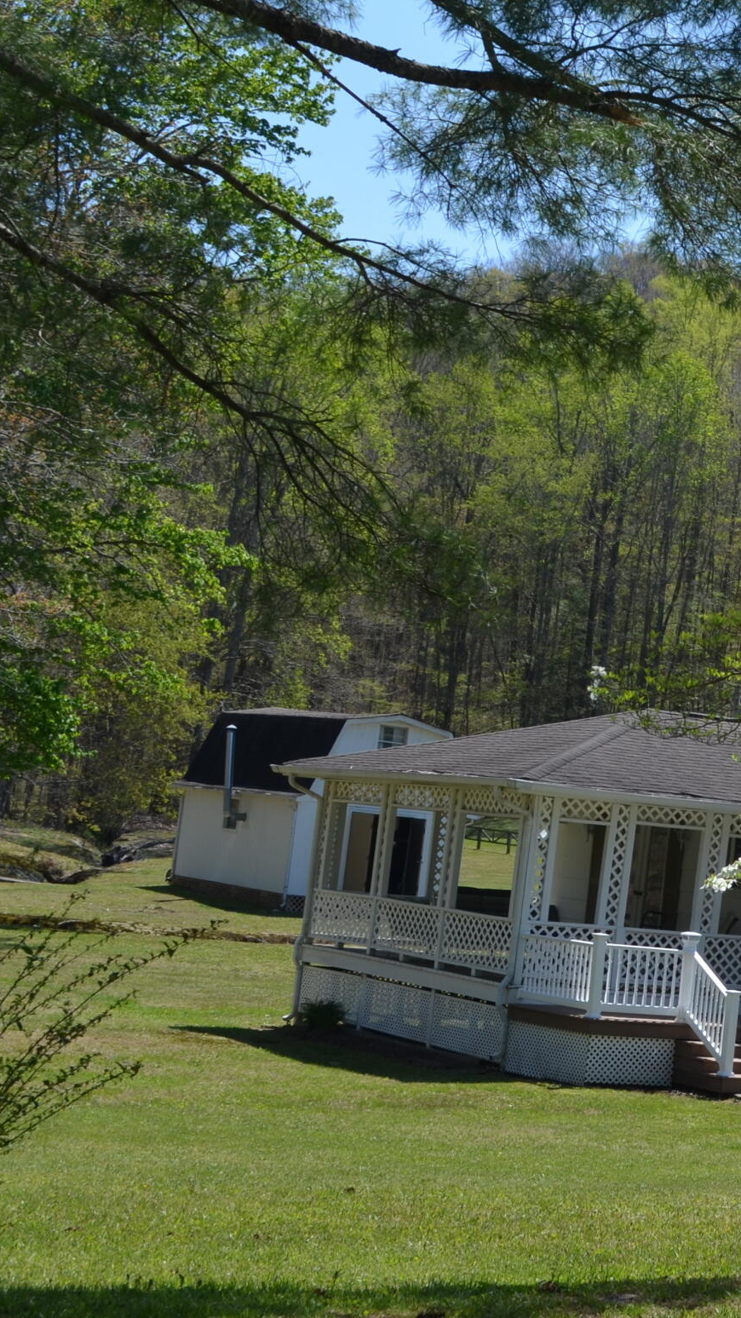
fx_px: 2550
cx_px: 968
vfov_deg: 29.0
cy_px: 616
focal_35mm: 73
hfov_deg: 15.7
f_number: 8
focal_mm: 24
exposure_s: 1/250
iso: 140
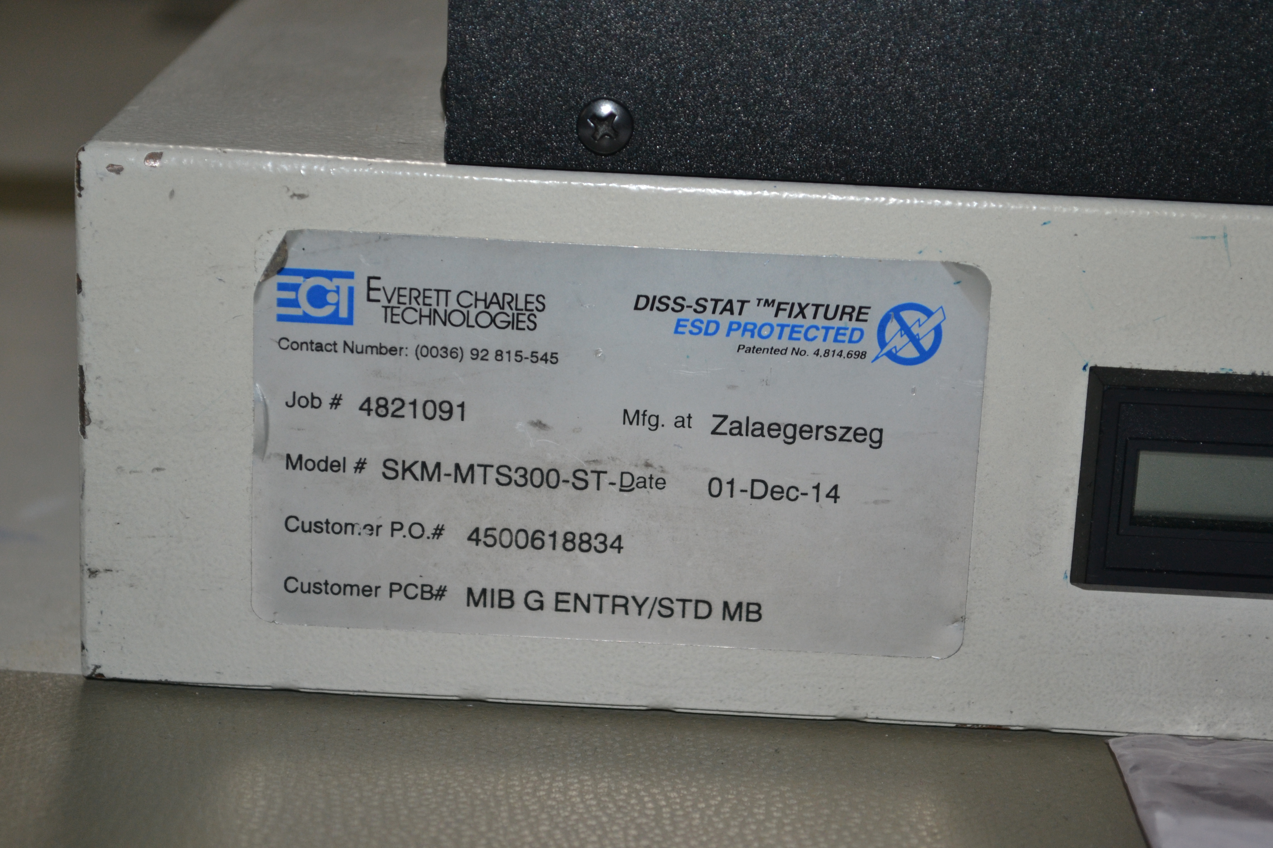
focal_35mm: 82
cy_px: 424
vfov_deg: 16.6
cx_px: 636
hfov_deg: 24.6
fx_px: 2917
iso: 640
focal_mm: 55
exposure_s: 1/60
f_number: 5.6
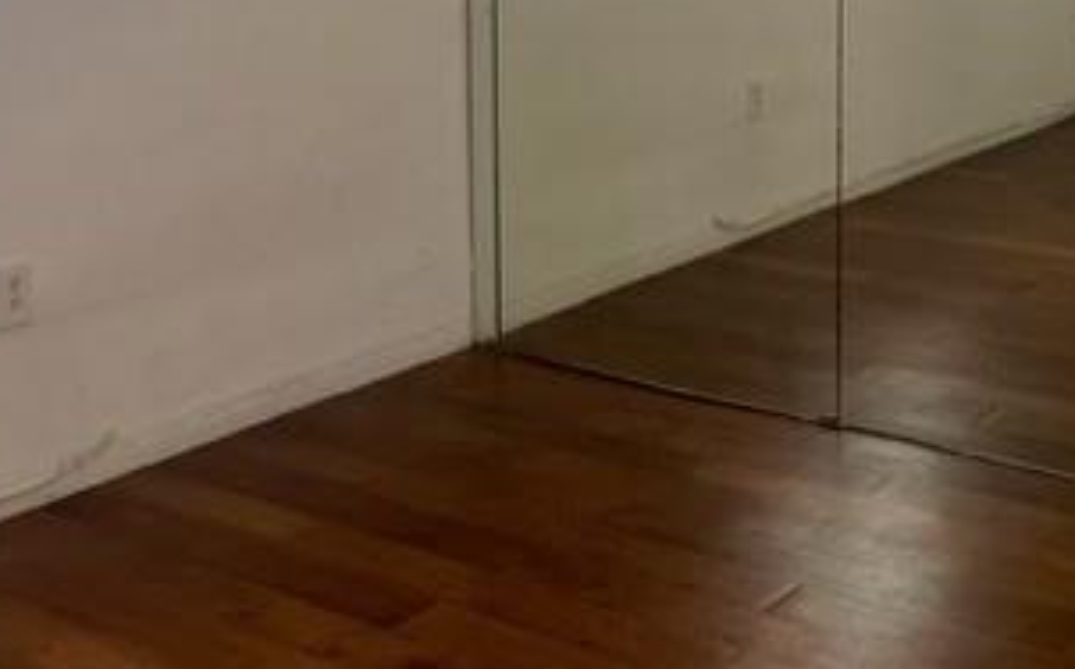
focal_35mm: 63
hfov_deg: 32.4
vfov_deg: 20.0
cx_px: 409
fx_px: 1844
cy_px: 14
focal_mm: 3.99
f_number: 1.8
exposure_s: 1/120
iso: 80
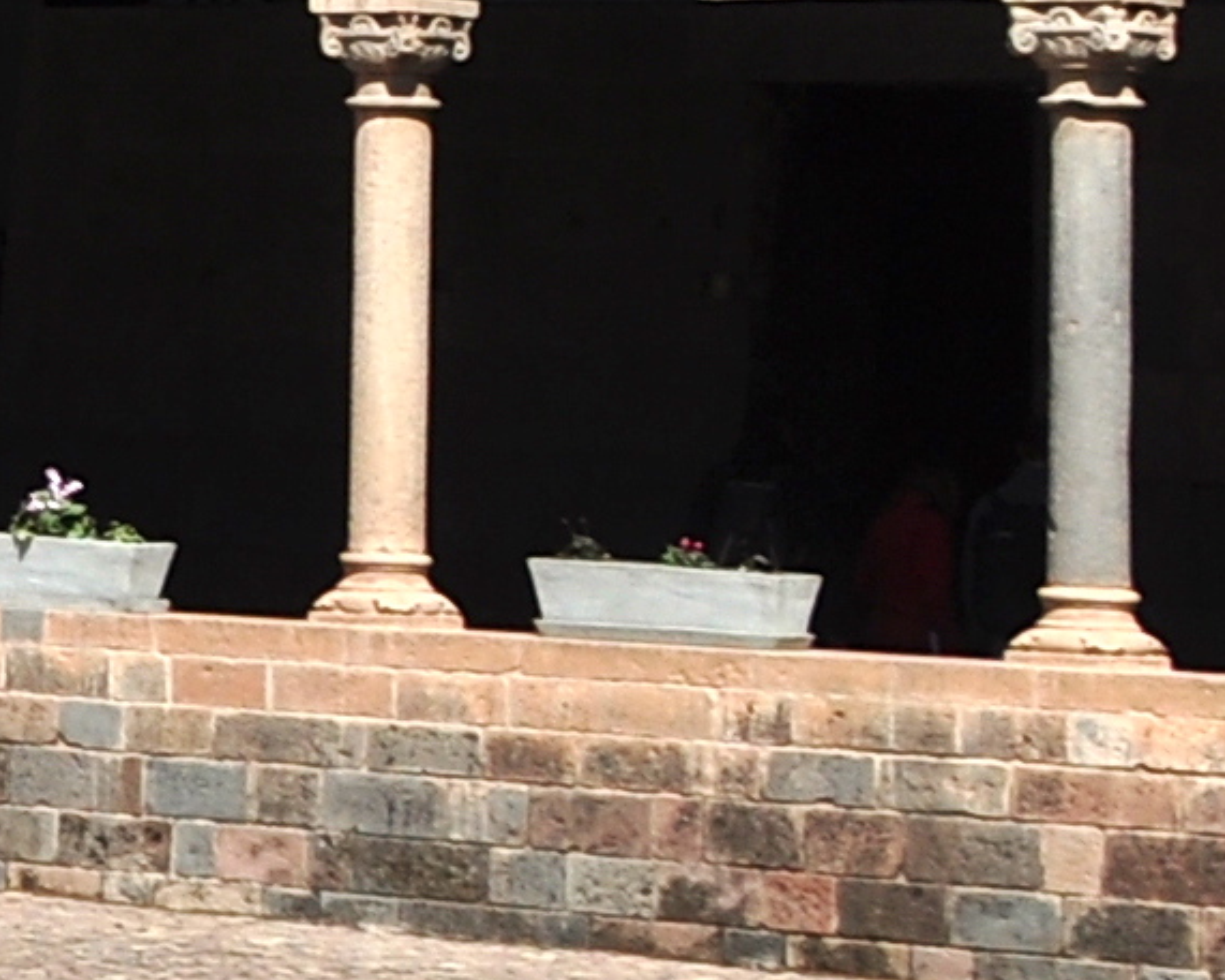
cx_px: -2117
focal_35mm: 190
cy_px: -622
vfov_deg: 7.9
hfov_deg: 8.8
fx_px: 6890
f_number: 10
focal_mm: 18
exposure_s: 1/400
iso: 200
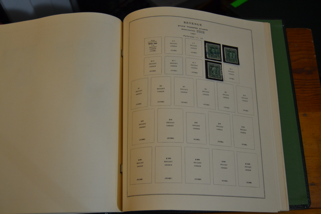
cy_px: 107
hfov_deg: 49.6
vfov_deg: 34.2
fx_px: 348
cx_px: 160
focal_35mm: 39
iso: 900
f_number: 4
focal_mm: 26
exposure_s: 1/60
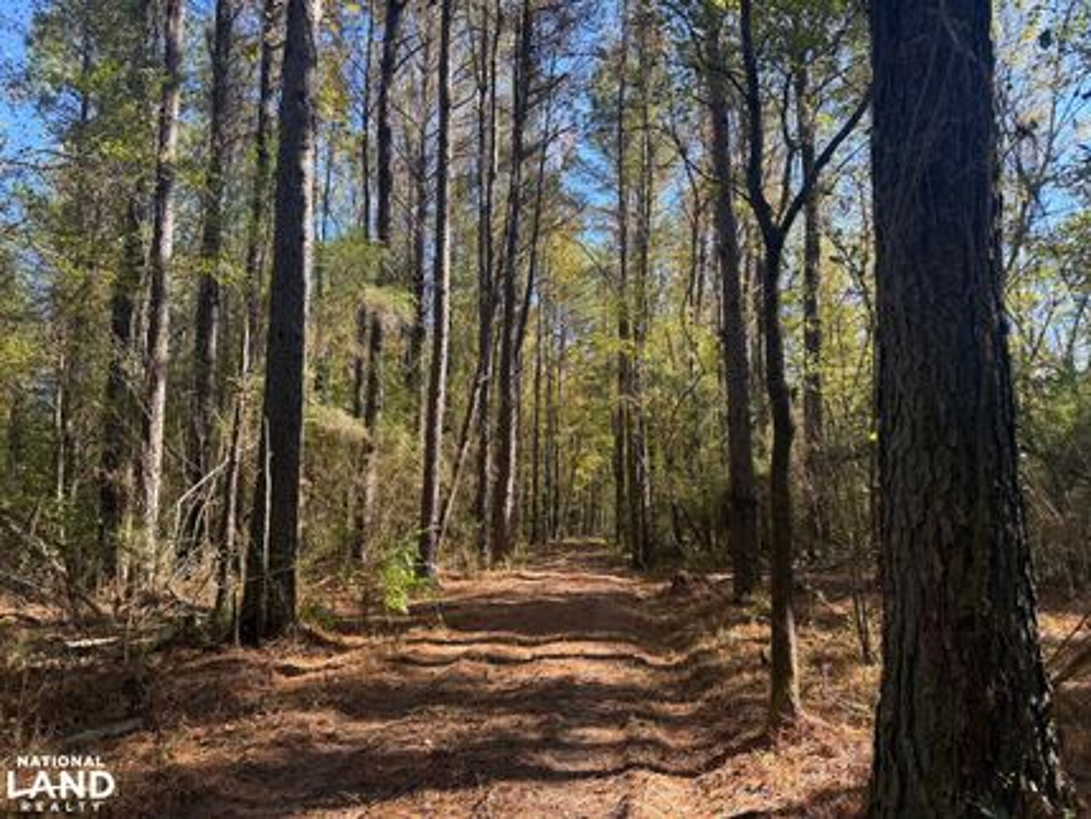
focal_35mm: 24
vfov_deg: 56.9
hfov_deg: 71.6
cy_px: 410
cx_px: 546
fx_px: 757
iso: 80
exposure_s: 1/410
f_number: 1.78
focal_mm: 6.76
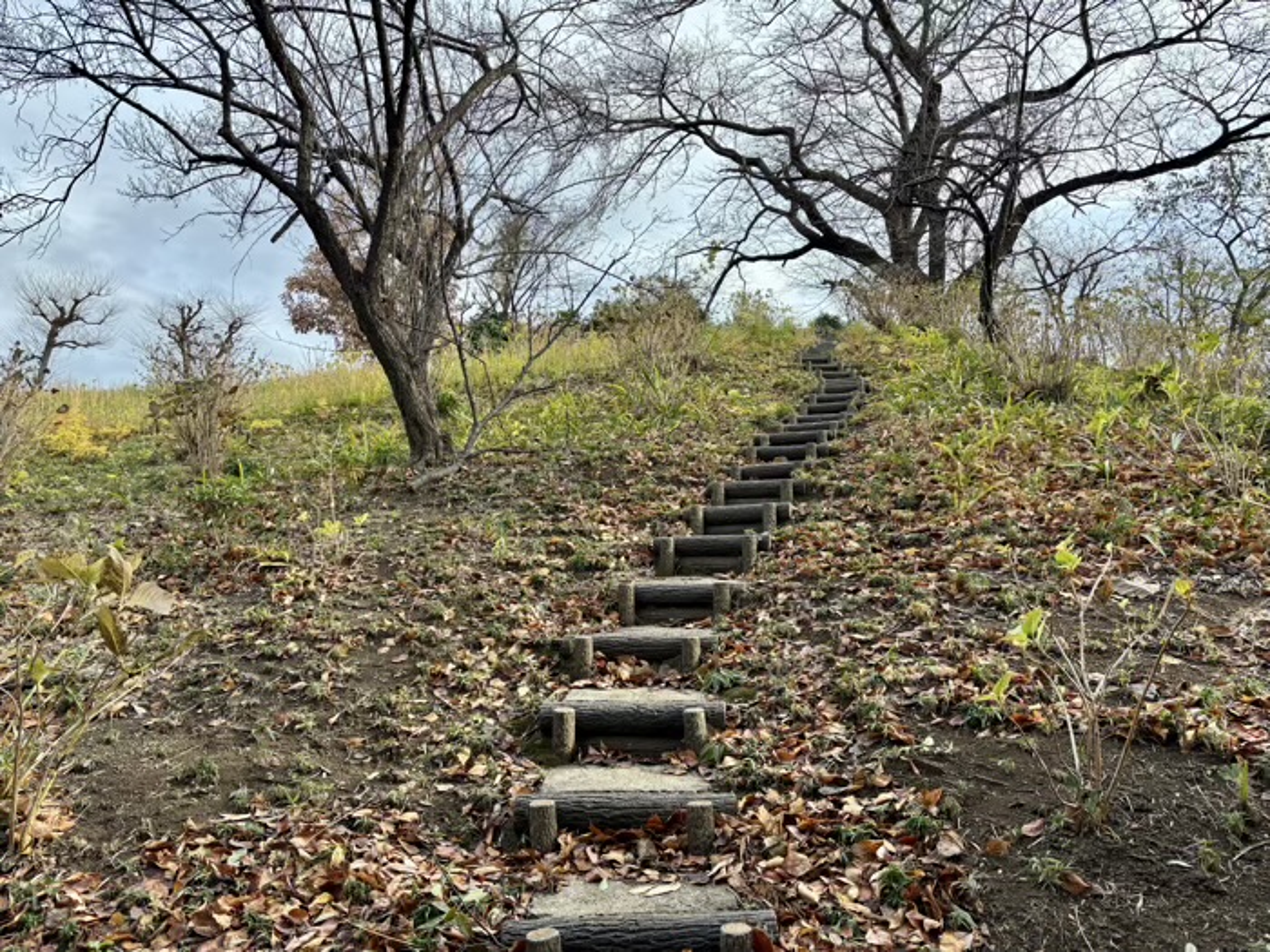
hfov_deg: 67.3
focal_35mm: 26
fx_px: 954
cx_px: 635
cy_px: 476
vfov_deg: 53.1
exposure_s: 1/520
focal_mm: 5.96
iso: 50
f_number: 1.6
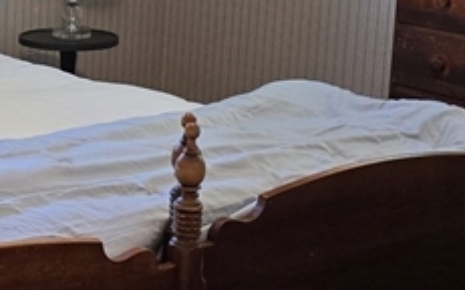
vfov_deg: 12.0
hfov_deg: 18.5
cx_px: -52
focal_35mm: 108
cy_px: 14
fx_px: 1368
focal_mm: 6.3
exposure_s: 1/120
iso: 320
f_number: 1.7
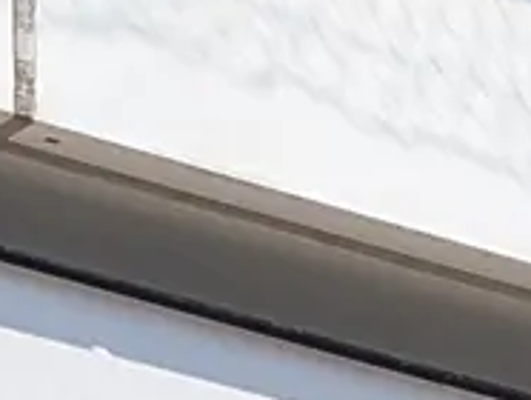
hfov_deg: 5.8
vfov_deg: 4.4
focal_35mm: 338
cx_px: -311
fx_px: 5192
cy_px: 537
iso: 24
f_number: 1.68
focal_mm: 6.9
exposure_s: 1/829
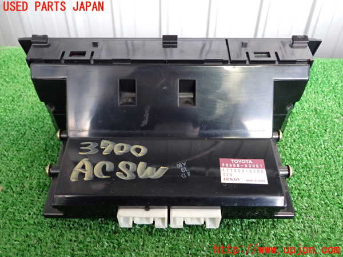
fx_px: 317
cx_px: 172
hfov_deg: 56.8
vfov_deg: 44.2
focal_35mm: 32
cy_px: 128
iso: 250
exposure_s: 1/30
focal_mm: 5.79
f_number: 2.4
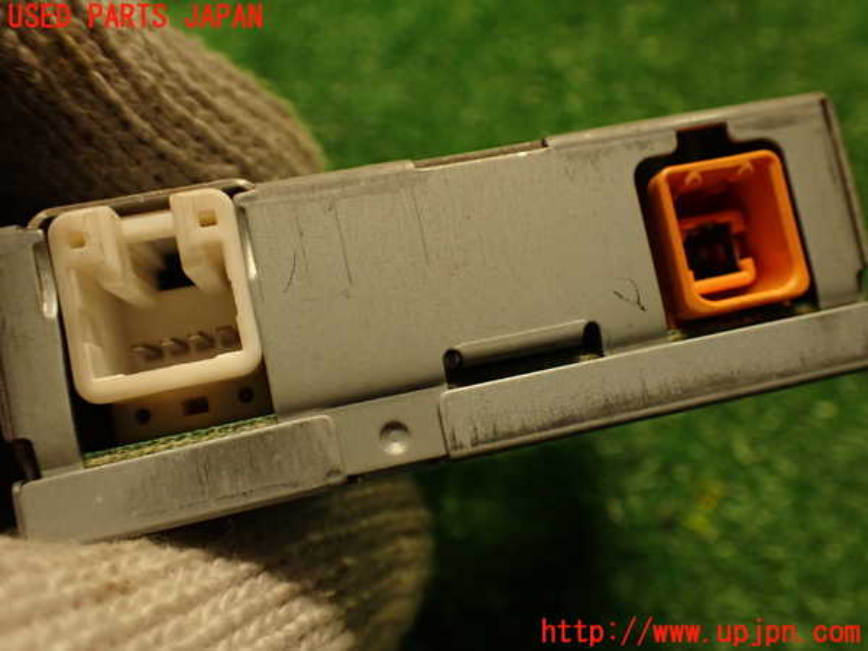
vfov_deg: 44.2
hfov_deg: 56.8
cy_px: 326
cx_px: 434
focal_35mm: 32
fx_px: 802
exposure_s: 1/30
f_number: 2.4
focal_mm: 5.79
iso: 200
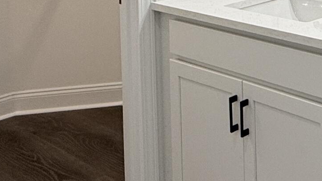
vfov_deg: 16.9
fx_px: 538
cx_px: 460
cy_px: -111
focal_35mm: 63
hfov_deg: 26.1
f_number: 2.2
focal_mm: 2.22
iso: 64
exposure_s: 1/133
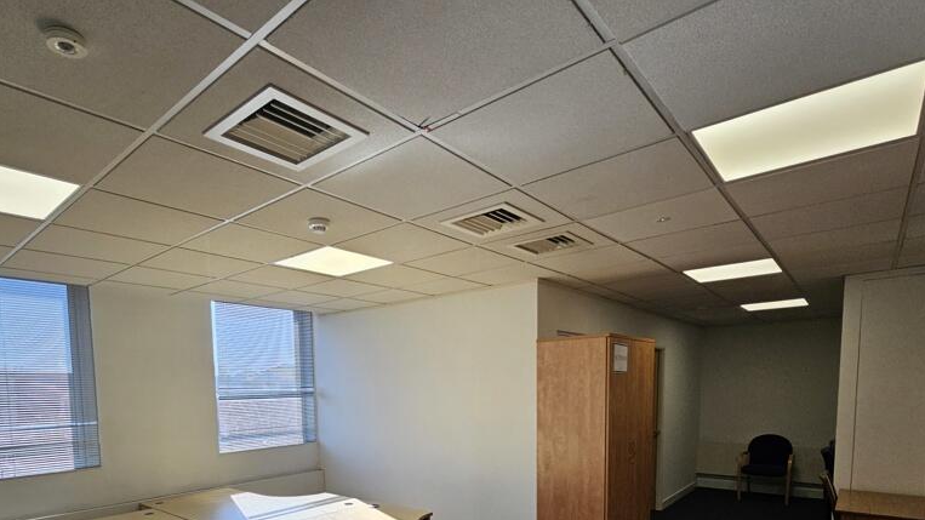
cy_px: 425
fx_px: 466
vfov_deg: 53.9
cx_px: 404
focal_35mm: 19
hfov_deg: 89.1
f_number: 2.2
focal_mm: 2.2
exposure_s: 1/267
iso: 50
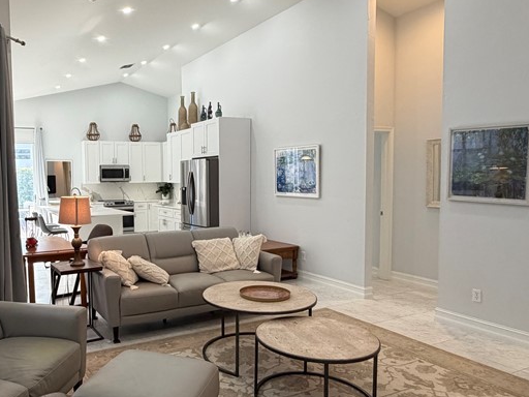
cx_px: 174
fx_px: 428
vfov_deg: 49.7
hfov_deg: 61.8
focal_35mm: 28
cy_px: 204
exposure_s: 1/120
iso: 250
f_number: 2.2
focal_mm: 2.22
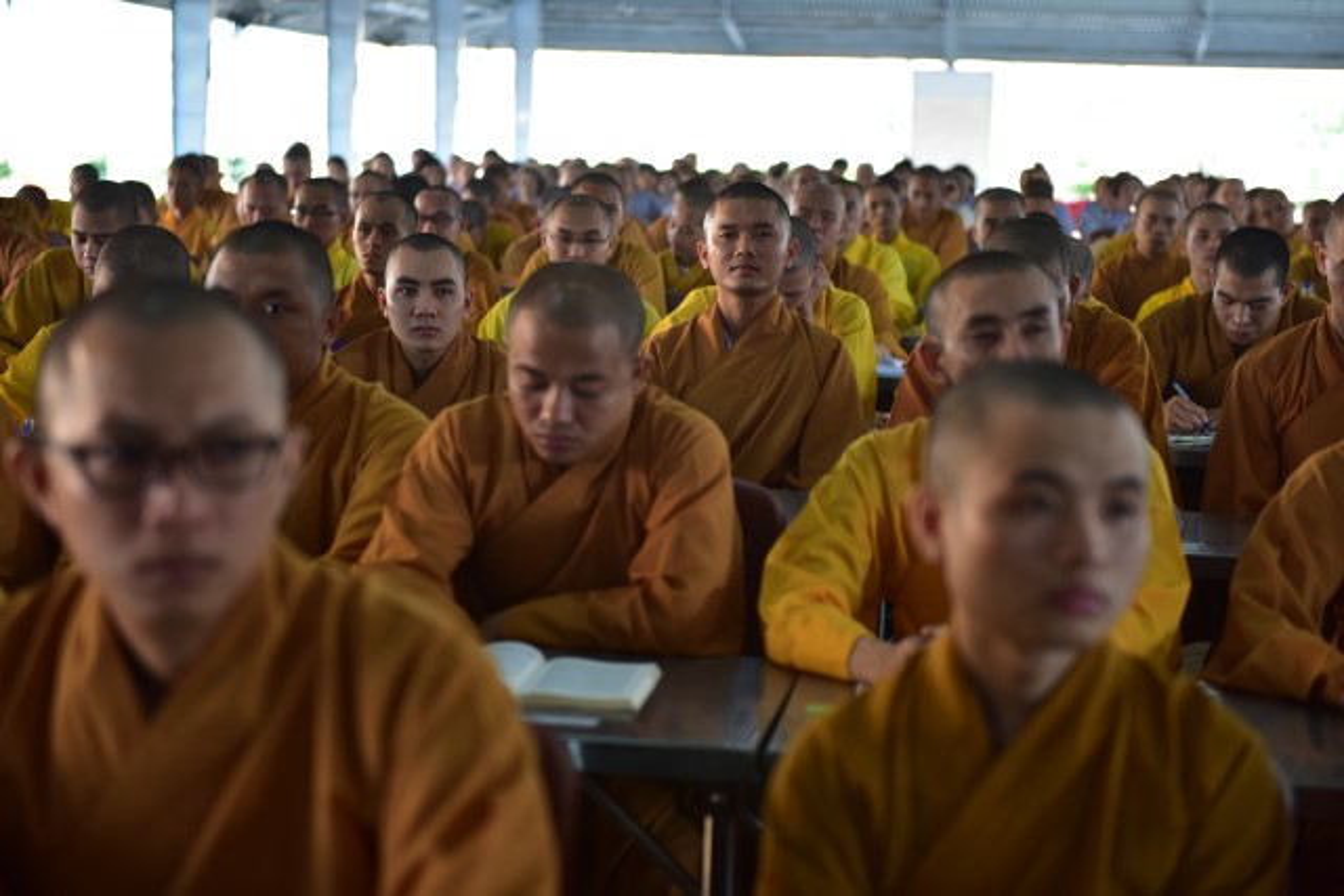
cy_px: 448
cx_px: 672
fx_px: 2614
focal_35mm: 70
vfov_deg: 19.5
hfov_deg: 28.8
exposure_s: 1/100
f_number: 2.8
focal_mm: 70
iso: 400
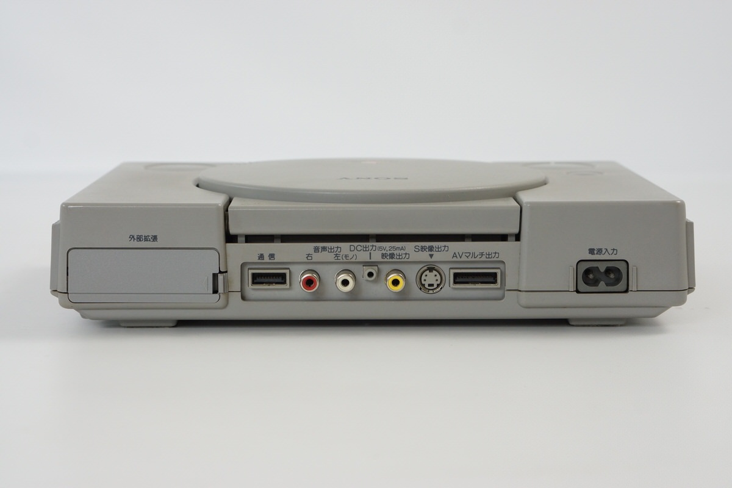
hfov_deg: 27.0
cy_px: 244
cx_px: 366
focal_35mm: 75
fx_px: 1525
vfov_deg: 18.2
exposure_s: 1/80
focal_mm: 50
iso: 640
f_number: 6.3
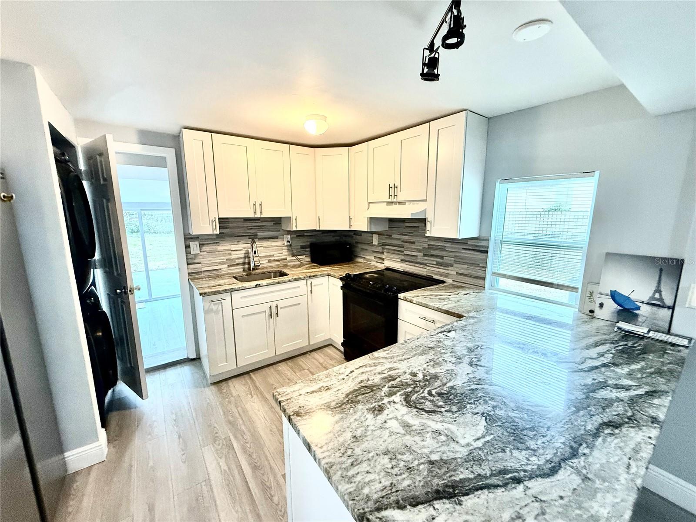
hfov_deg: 102.1
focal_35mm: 14
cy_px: 261
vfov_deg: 85.7
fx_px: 281
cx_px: 348
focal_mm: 2.22
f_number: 2.2
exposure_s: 1/60
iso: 400
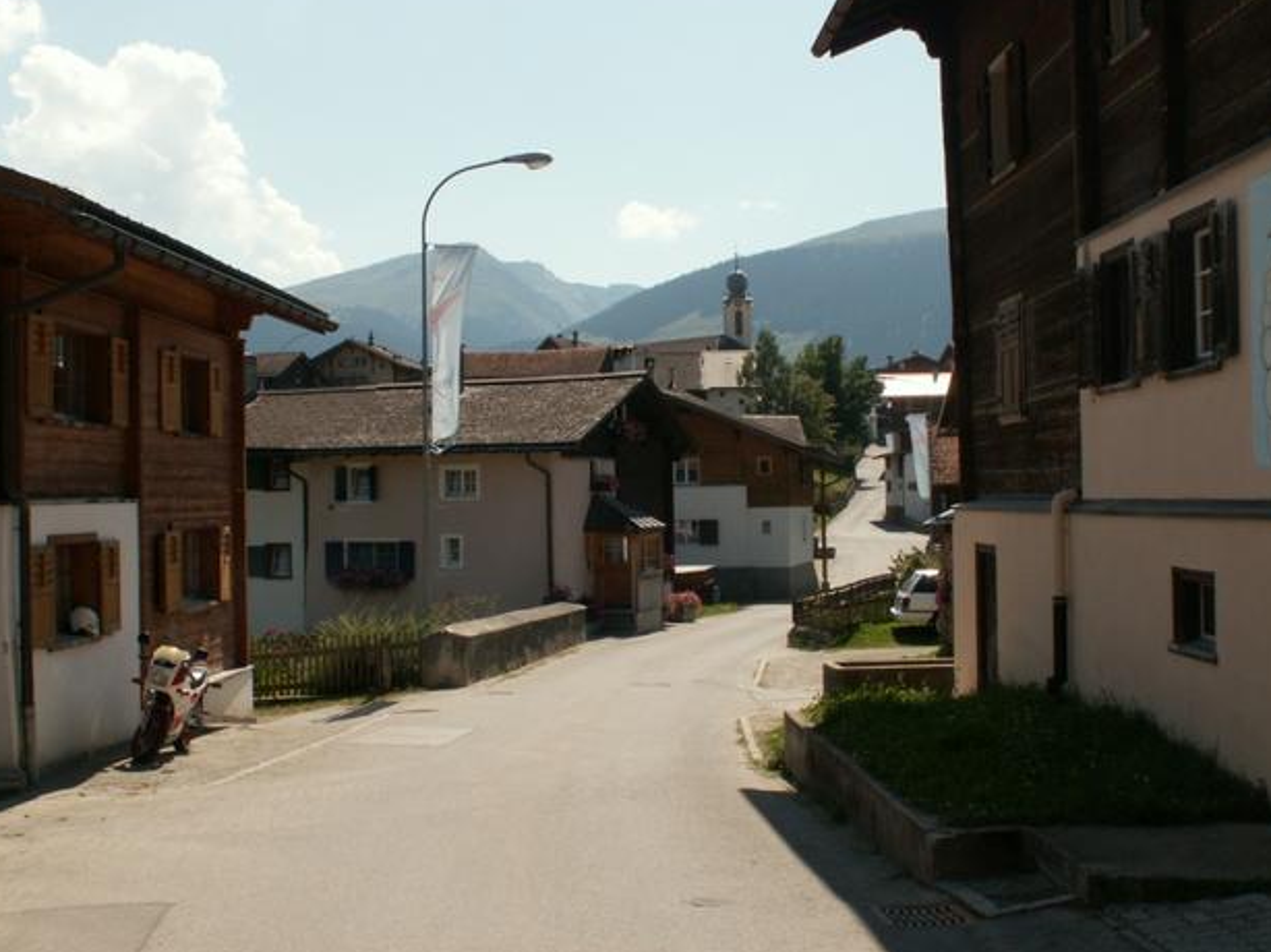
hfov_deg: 38.9
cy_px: 470
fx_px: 1798
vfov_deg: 29.7
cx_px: 638
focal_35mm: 49
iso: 50
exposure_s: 1/200
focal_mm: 7.76
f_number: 8
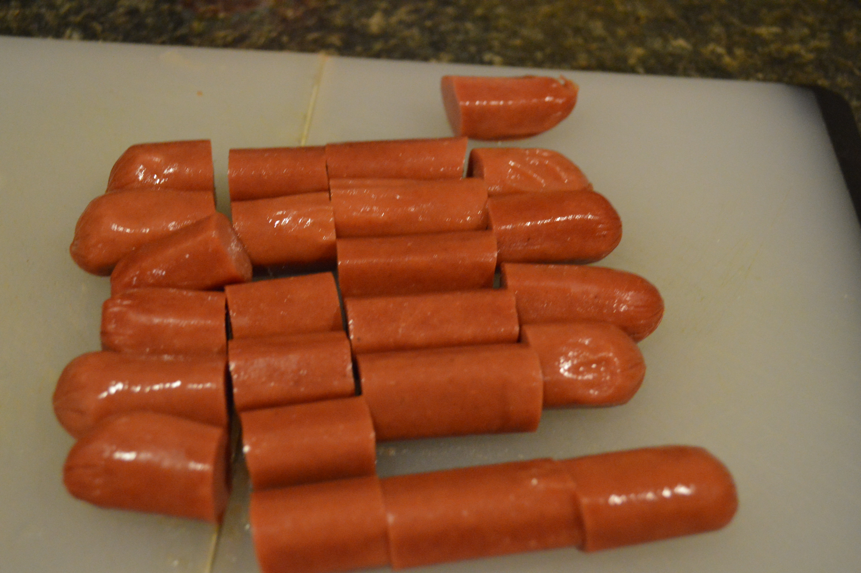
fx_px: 1147
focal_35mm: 48
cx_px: 430
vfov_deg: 28.0
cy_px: 286
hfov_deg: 41.1
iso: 3200
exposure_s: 1/60
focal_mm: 32
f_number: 4.8
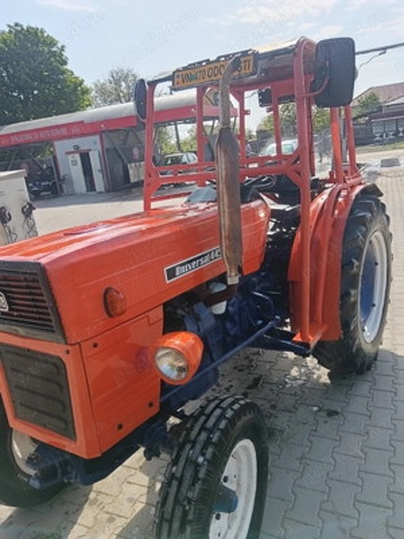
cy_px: 270
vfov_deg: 65.3
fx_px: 420
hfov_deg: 51.4
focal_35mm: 27
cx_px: 202
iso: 100
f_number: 1.9
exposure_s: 1/400
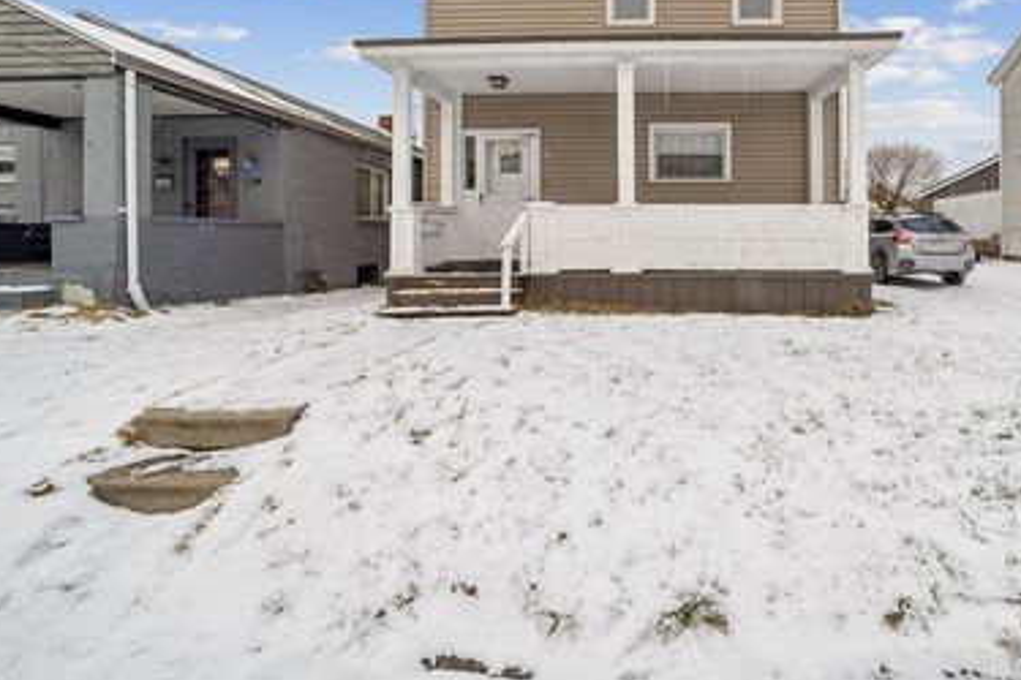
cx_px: 637
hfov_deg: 94.8
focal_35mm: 16
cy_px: 241
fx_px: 454
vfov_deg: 72.1
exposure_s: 1/20
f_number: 11
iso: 50
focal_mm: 12
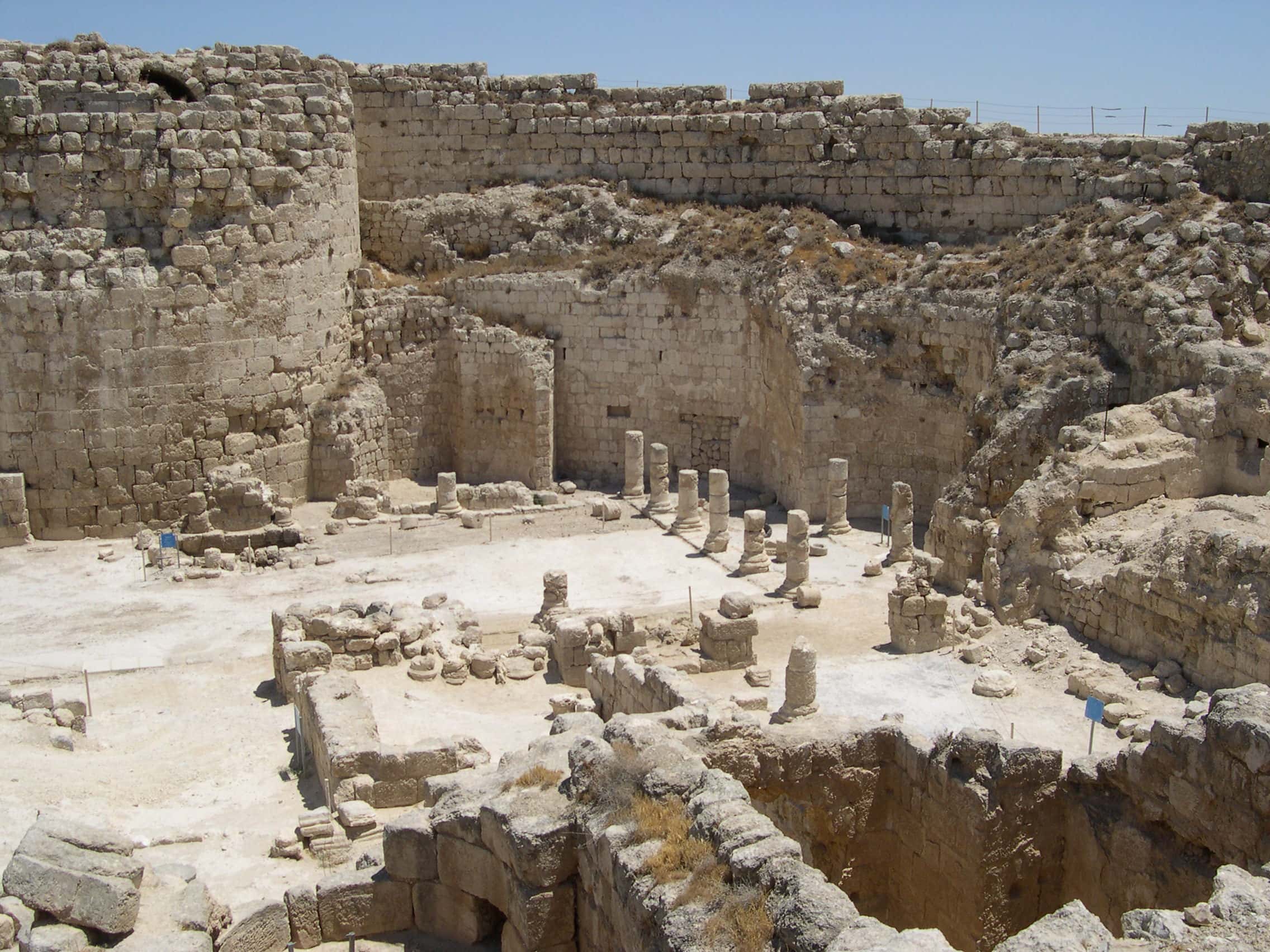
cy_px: 476
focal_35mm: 38
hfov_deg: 49.0
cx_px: 635
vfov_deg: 37.7
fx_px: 1394
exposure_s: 1/350
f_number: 7.6
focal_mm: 8
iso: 100
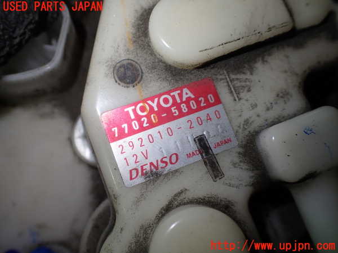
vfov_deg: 46.8
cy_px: 126
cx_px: 169
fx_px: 293
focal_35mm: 30
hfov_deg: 60.0
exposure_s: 1/160
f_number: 2.3
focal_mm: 5.4
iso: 100
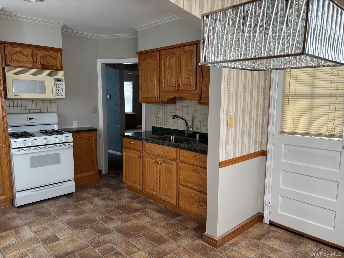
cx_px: 172
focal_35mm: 26
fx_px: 258
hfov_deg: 67.3
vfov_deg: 53.1
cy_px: 129
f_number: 1.6
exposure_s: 1/69
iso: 125
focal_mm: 5.96
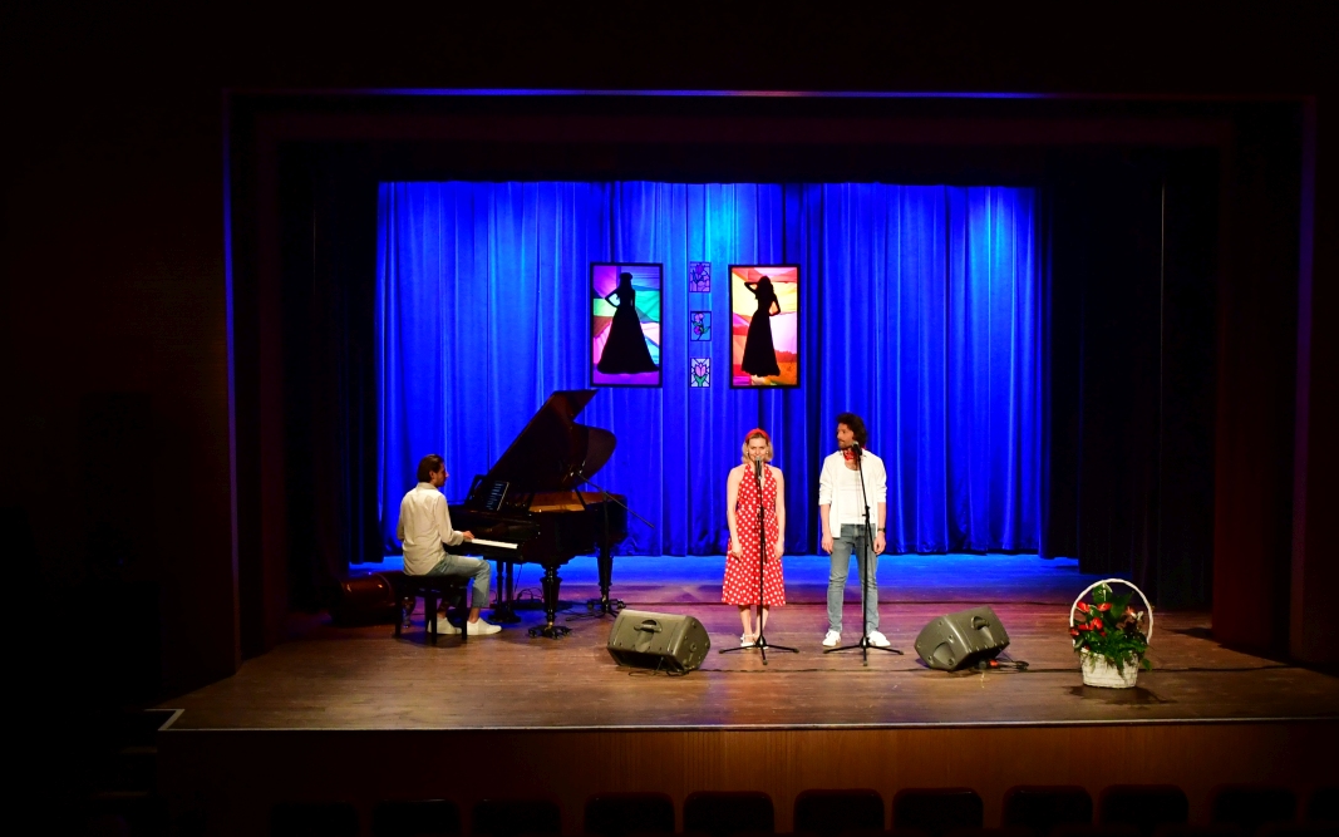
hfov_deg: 36.9
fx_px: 2007
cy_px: 474
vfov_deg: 23.5
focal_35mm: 55
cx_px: 718
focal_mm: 24
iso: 2000
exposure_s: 1/100
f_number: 3.8
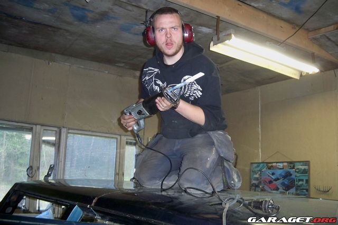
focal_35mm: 37
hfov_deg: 51.9
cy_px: 112
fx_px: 347
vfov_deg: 36.0
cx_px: 169
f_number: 3.1
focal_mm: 7.9
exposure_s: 1/30
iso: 400
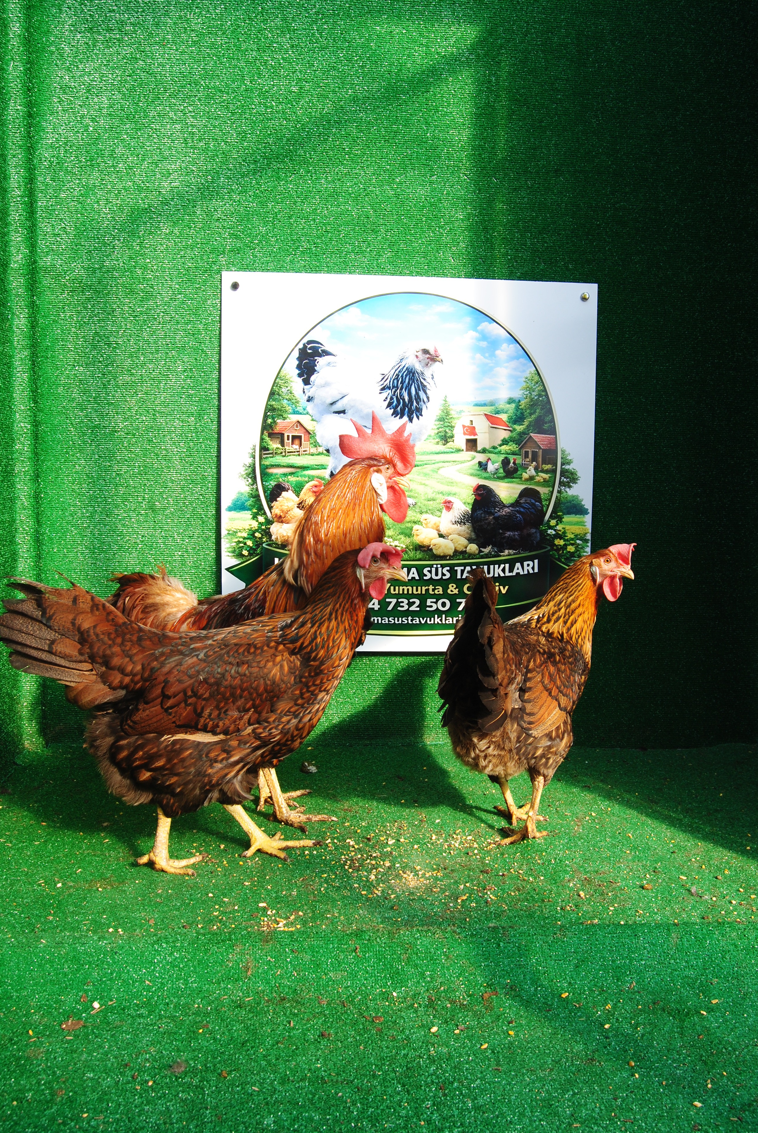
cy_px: 566
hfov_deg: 40.1
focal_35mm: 33
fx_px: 1039
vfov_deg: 57.2
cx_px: 379
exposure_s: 1/160
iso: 200
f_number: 9
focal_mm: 22
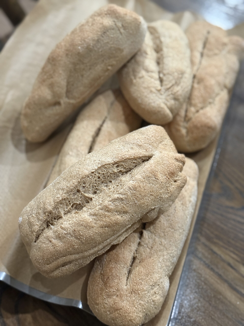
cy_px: 163
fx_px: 451
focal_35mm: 48
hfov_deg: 30.3
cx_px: 122
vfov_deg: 39.7
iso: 500
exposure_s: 1/40
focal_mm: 6.76
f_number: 1.78
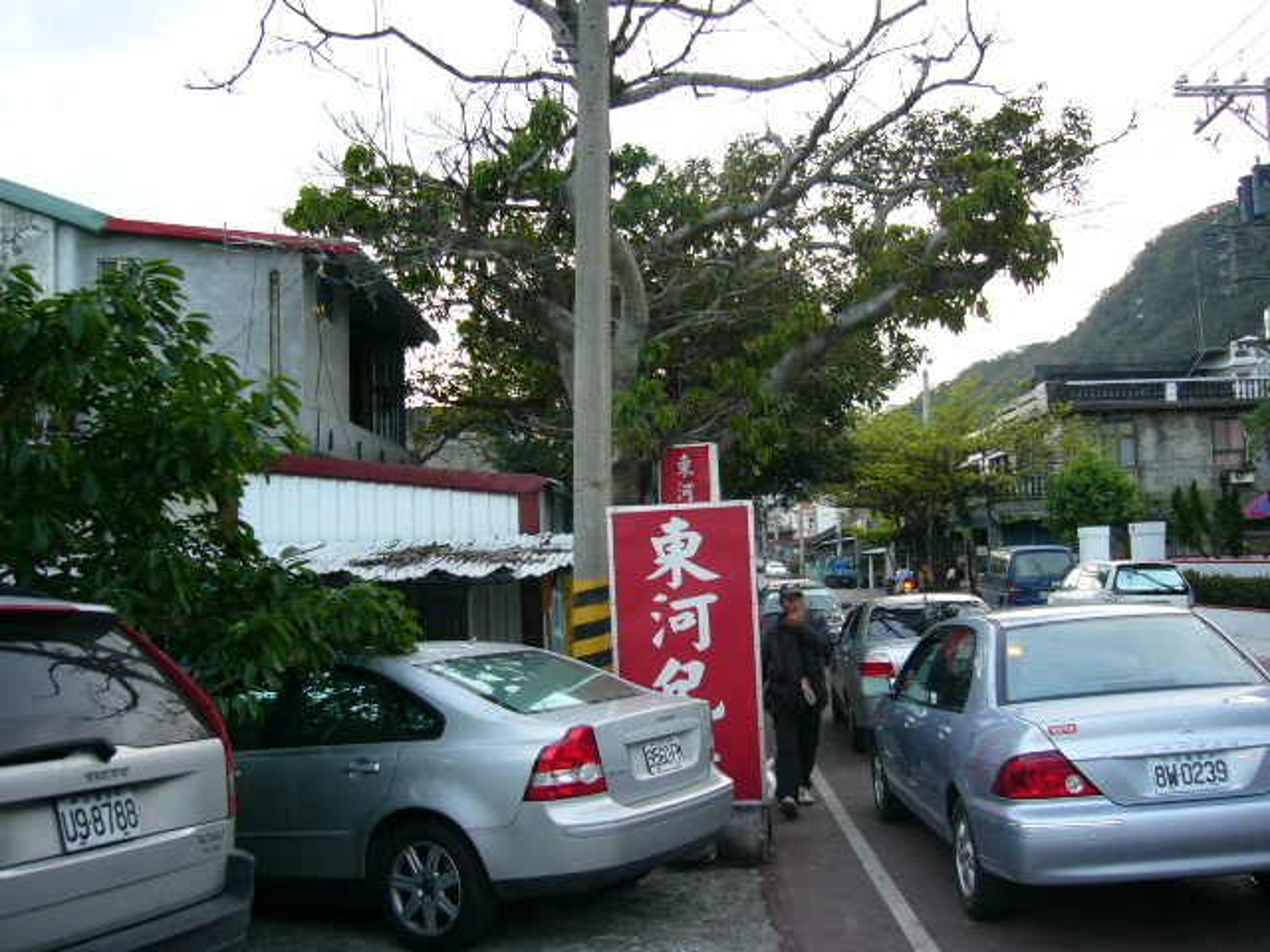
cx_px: 635
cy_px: 476
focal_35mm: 35
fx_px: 1284
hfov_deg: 52.6
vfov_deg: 40.7
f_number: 2.8
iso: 100
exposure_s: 1/25
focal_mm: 5.8
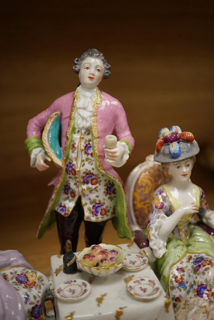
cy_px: 160
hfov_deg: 29.9
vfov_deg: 43.6
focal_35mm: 45
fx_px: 401
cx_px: 107
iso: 2500
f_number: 5
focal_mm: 30
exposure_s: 1/640
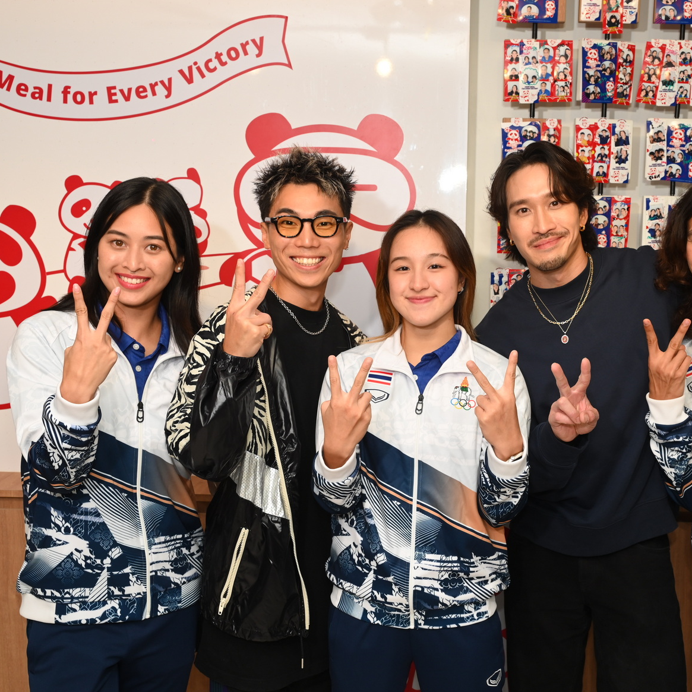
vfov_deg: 39.4
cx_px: 429
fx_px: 966
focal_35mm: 43
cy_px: 364
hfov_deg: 39.2
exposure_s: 1/320
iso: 400
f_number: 6.3
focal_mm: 30.5
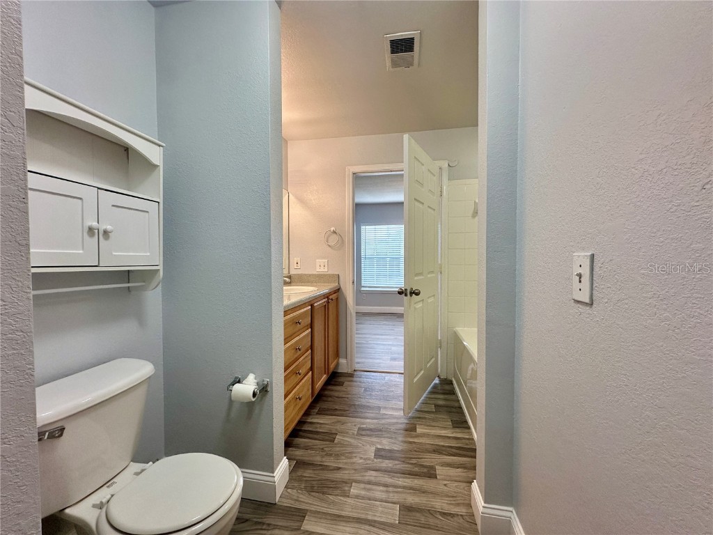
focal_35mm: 14
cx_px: 356
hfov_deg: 102.1
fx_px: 288
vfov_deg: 85.7
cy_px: 268
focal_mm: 2.22
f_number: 2.2
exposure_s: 1/120
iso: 125
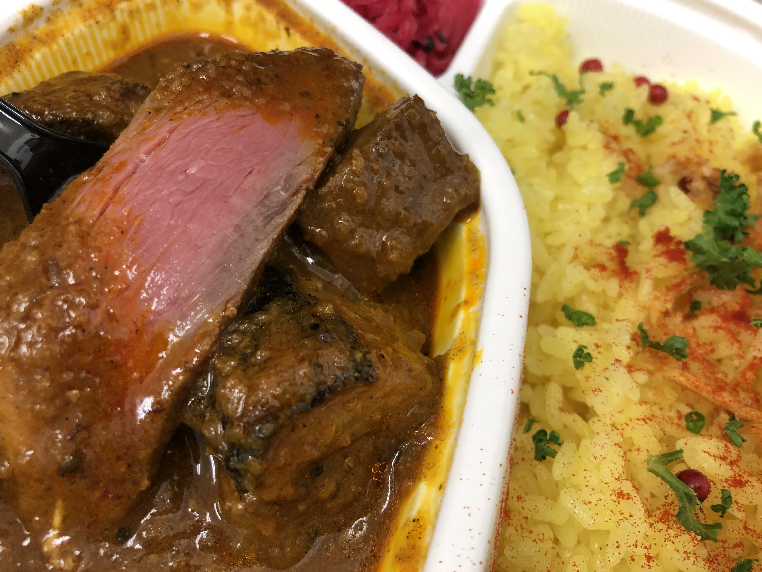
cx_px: 387
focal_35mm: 29
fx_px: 638
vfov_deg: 48.2
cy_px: 278
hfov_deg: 61.7
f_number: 1.8
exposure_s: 1/25
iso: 32
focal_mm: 3.99
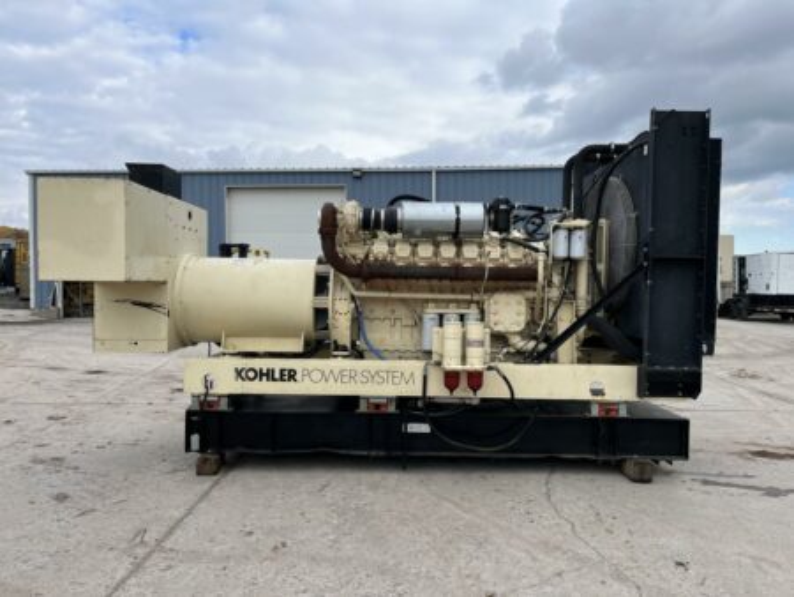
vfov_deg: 53.1
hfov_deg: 67.3
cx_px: 397
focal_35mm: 26
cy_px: 298
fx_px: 597
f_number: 1.6
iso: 50
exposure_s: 1/1721
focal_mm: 5.1
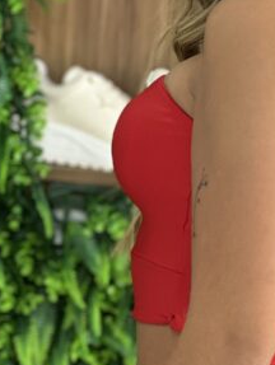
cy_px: 286
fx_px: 2642
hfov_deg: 5.9
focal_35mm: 250
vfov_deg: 7.9
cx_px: 304
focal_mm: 9
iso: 125
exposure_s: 1/60
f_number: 2.8
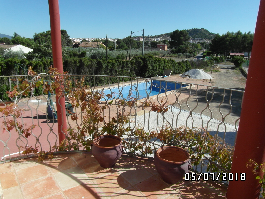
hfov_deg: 71.6
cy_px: 100
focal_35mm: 24
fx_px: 184
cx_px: 132
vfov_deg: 56.8
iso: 80
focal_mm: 4
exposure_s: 1/250
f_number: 6.6
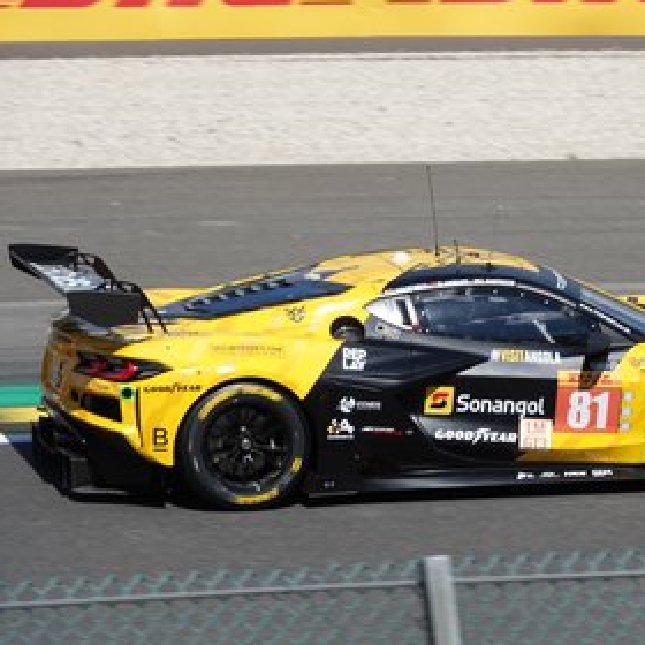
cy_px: 320
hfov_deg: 6.7
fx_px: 5523
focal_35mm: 262
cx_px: 514
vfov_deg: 6.7
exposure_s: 1/800
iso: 100
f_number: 5
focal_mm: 70.27
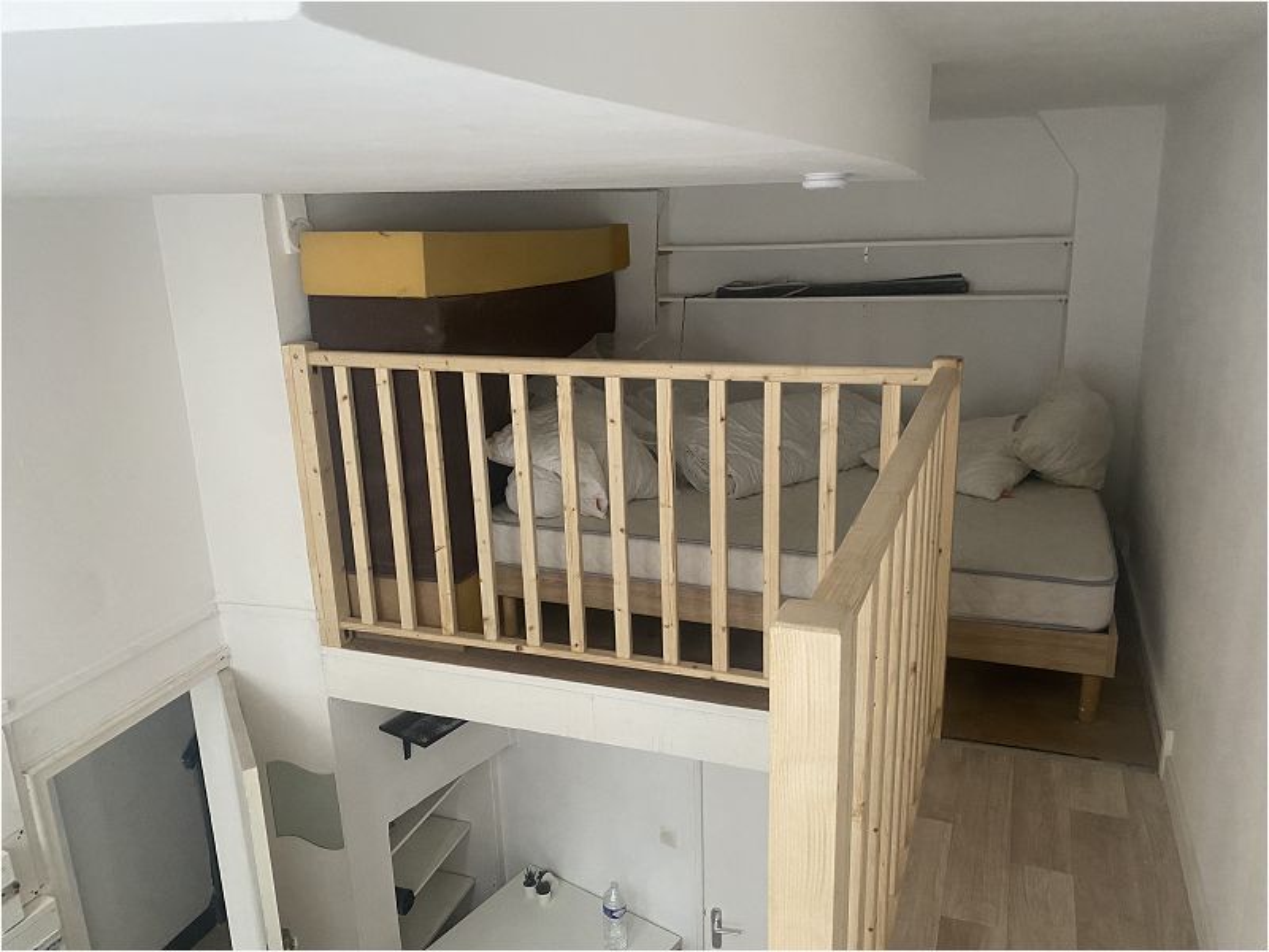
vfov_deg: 53.1
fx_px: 953
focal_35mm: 26
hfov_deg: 67.3
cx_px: 634
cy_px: 476
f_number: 1.8
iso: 500
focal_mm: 4.25
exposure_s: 1/41
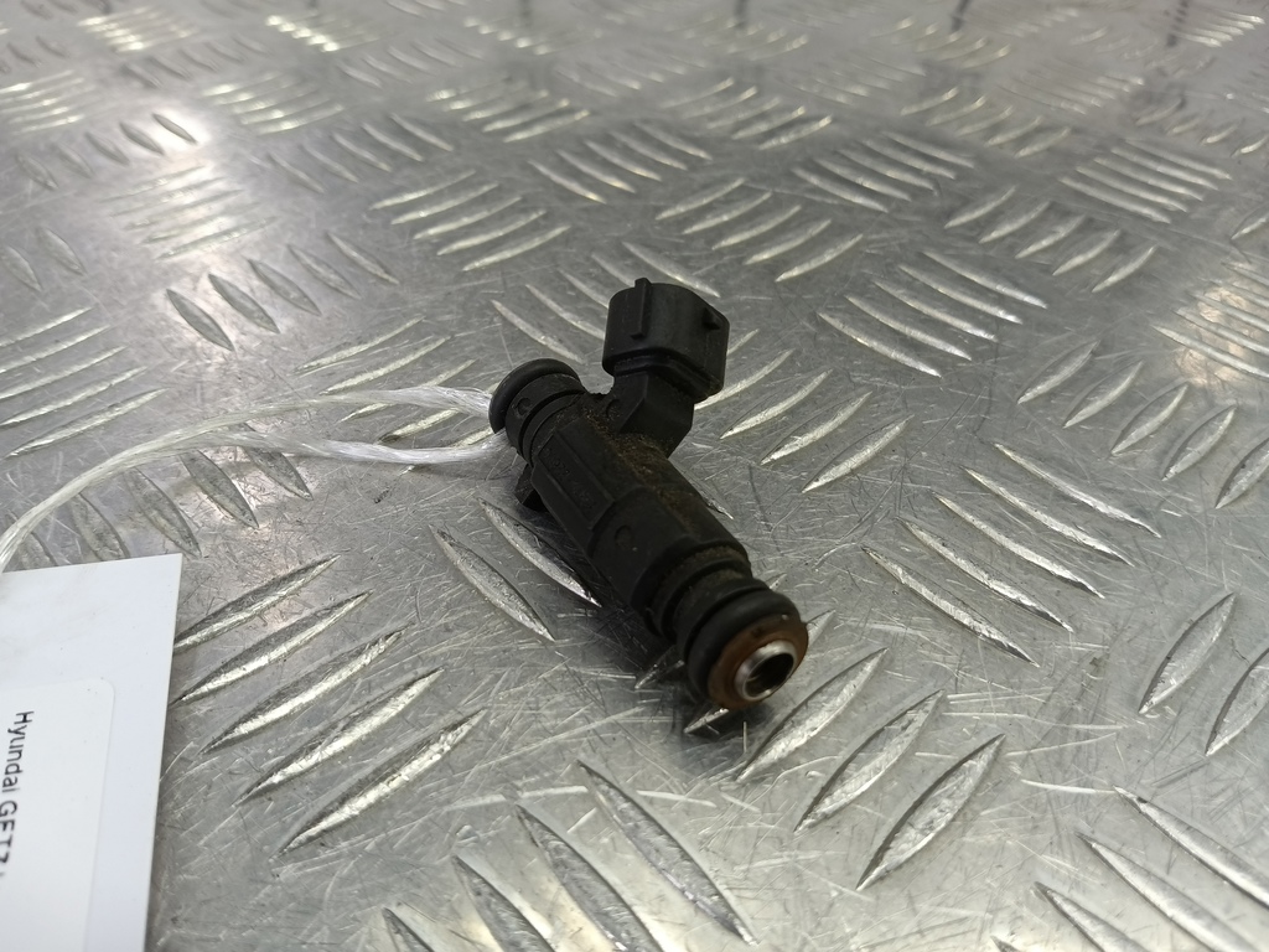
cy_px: 476
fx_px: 843
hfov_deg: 73.9
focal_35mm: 23
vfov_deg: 58.9
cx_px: 634
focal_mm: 4.11
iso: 119
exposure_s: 1/50
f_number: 1.6
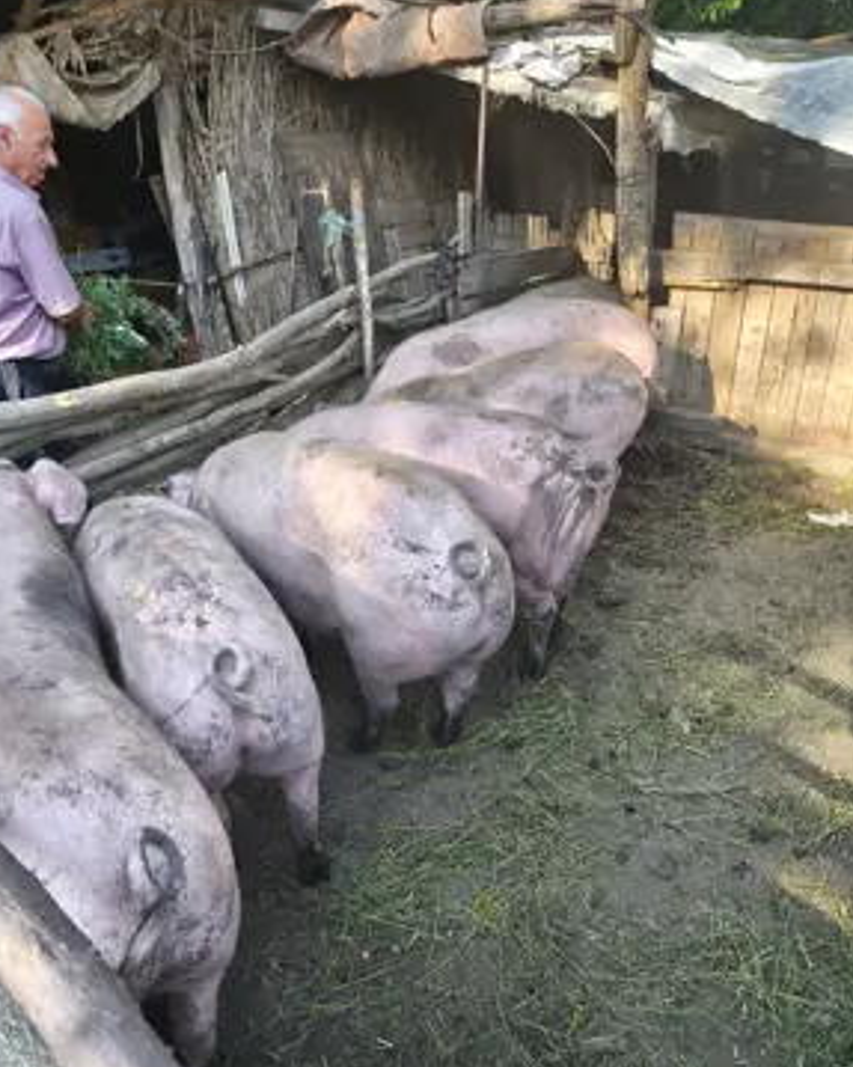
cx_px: 419
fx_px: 789
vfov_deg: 68.1
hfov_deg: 56.8
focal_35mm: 25
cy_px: 556
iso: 160
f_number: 1.65
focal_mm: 6.18
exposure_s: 1/99.9
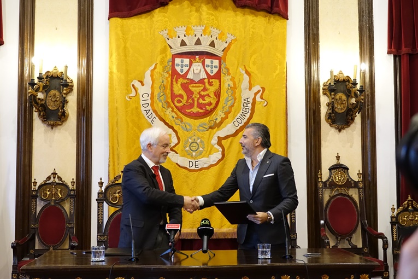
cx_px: 209
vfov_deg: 24.2
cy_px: 140
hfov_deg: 35.6
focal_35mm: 56
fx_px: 650
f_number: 3.2
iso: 1600
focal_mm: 20.49
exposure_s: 1/125
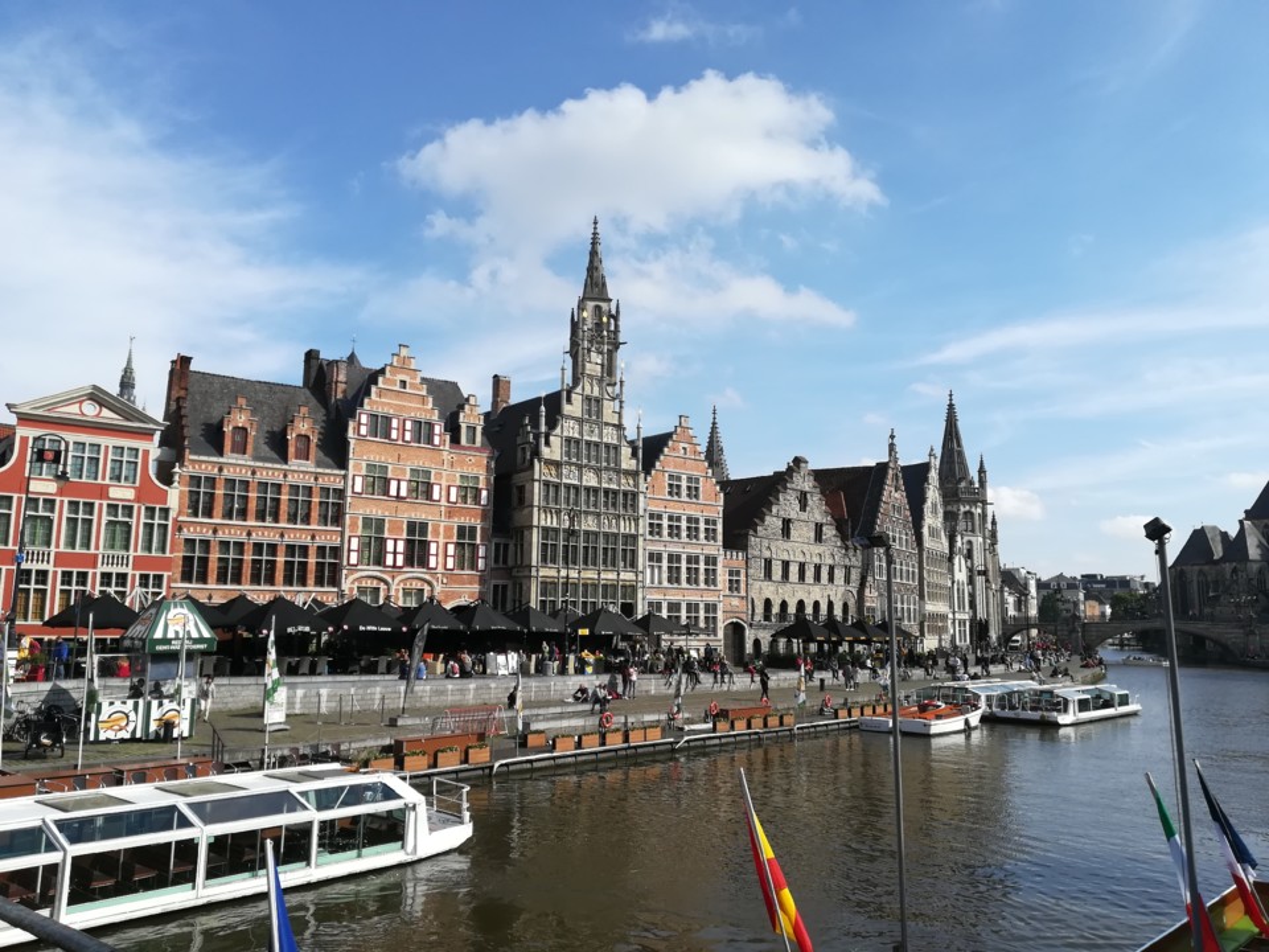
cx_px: 634
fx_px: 953
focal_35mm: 26
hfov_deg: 67.3
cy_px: 476
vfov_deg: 53.1
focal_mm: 3.83
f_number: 2.2
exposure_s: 1/908
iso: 50
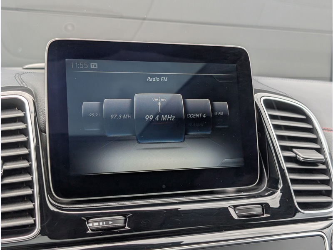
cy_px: 125
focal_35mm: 49
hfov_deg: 38.9
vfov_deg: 29.7
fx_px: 471
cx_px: 166
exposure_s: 1/346
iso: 61
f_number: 1.68
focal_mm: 6.9
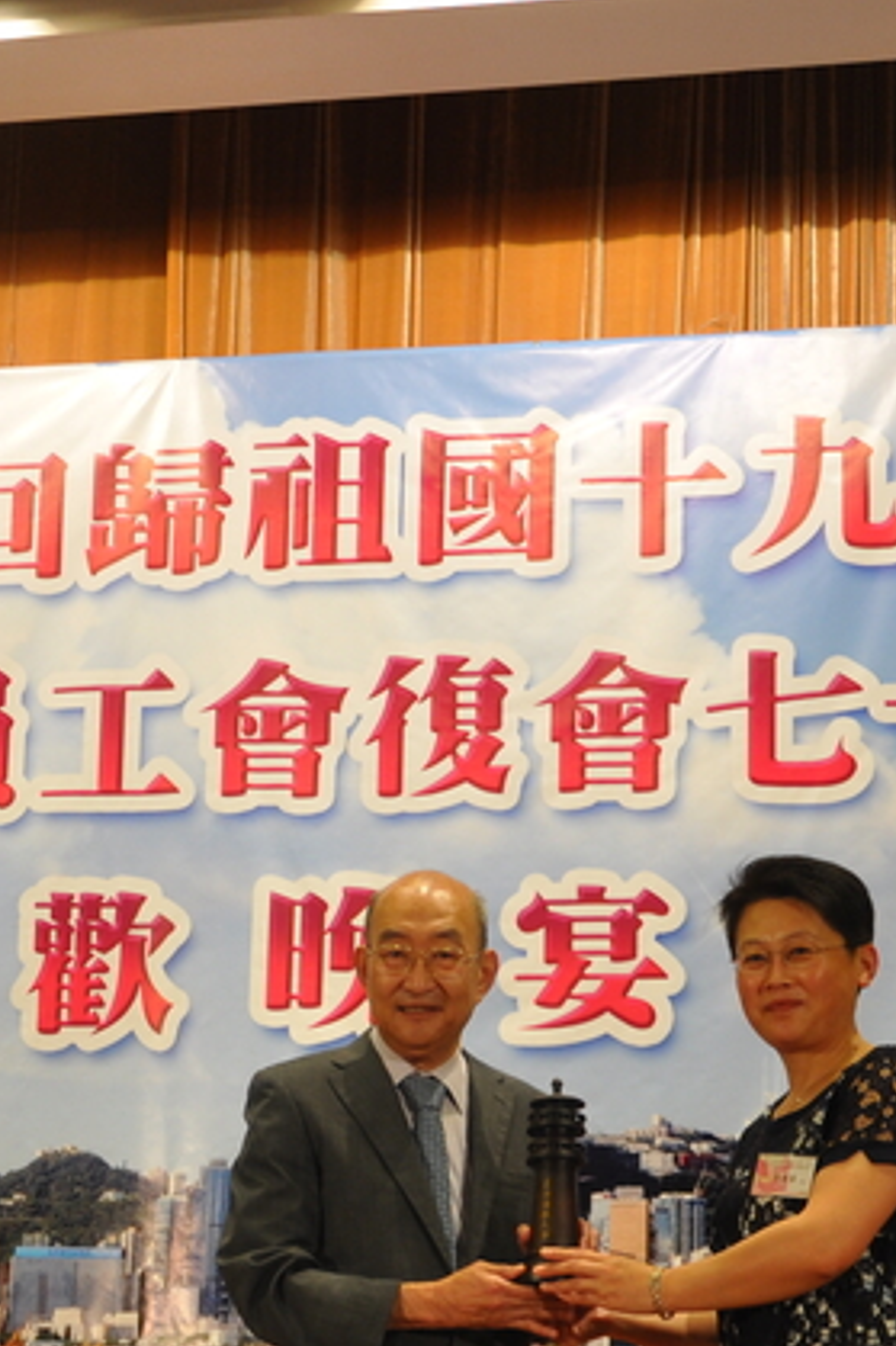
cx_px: 161
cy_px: 954
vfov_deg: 21.8
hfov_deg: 14.6
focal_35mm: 93
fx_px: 3475
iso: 400
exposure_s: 1/80
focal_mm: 26
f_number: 4.5
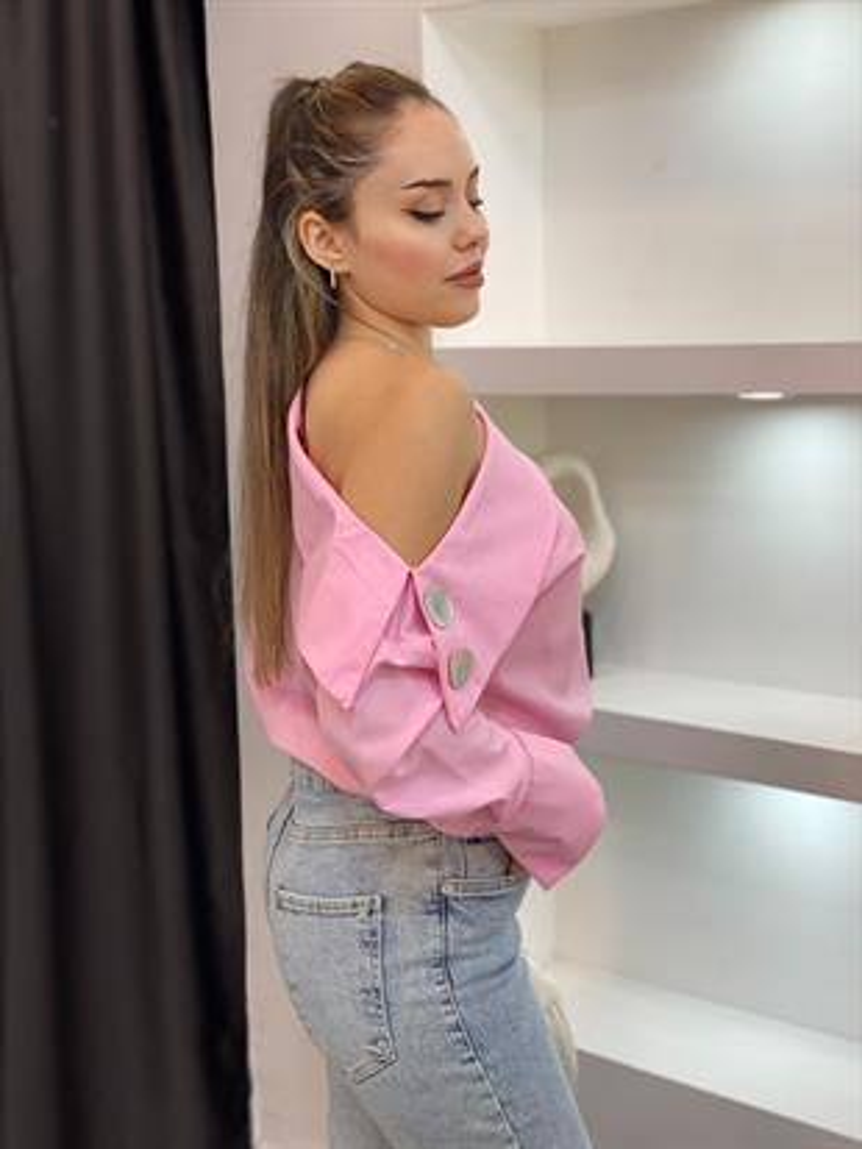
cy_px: 574
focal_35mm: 52
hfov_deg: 28.0
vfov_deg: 36.8
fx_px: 1726
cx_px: 431
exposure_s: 1/100
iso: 64
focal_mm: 6
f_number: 2
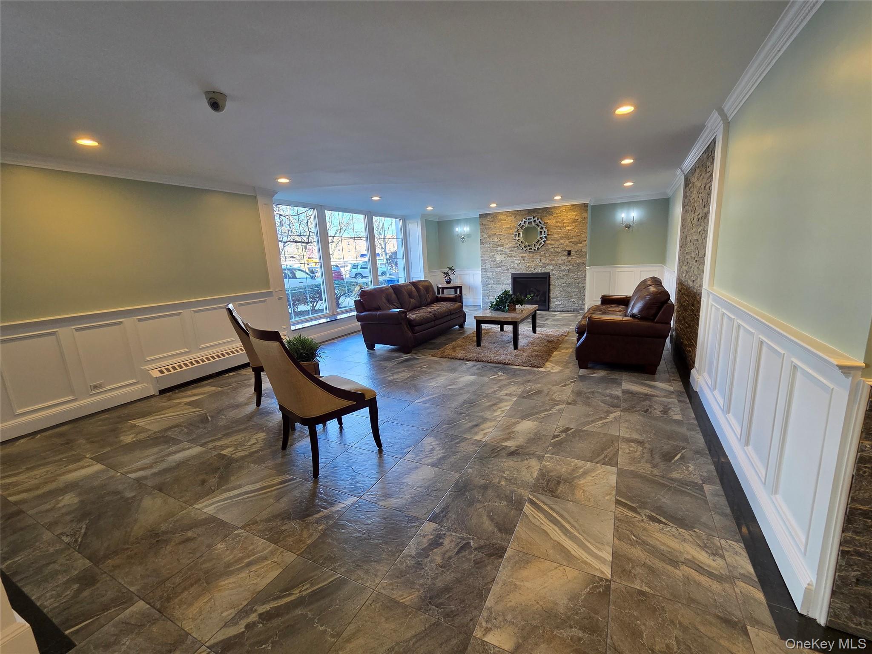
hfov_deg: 106.2
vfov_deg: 89.9
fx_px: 327
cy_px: 327
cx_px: 436
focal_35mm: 13
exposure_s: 1/60
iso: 200
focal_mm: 2.2
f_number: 2.2
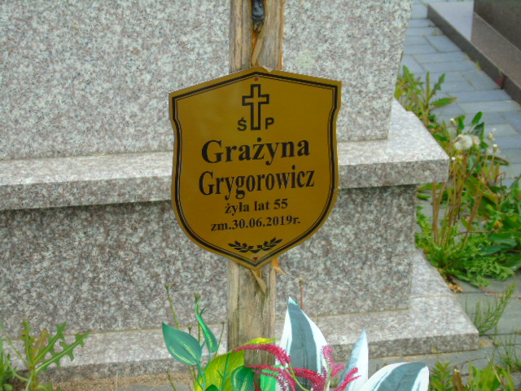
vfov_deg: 15.7
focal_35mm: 94
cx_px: 260
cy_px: 196
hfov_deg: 20.9
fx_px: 1415
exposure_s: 1/320
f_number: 4.3
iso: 80
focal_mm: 17
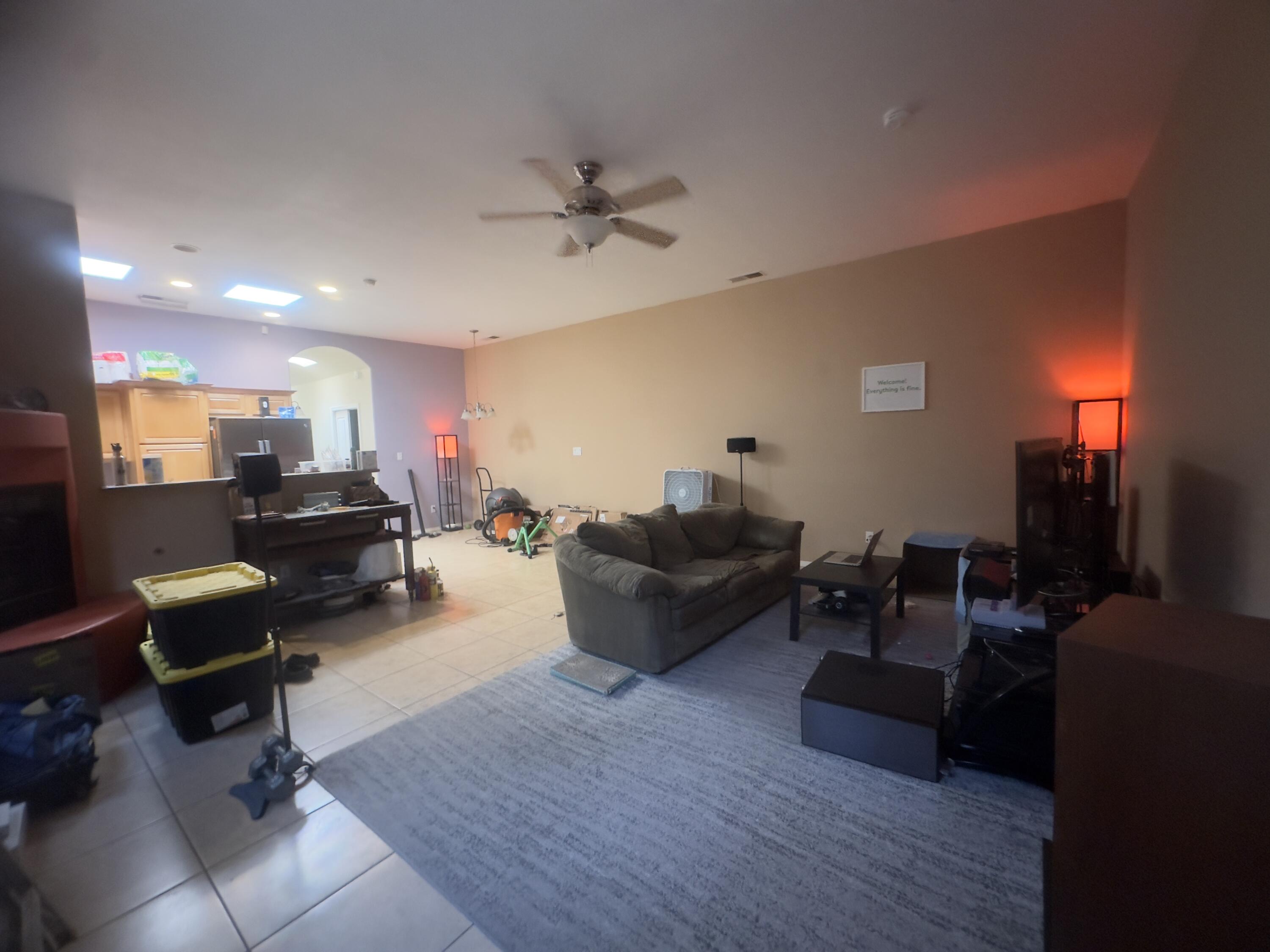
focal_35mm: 14
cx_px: 635
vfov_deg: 85.7
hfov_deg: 102.1
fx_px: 514
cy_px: 476
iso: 1250
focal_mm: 2.22
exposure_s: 1/60
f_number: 2.2
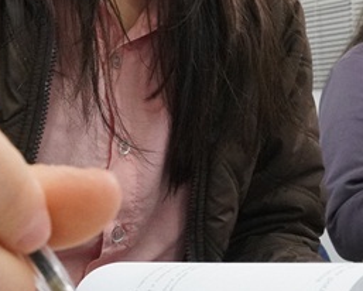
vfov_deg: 21.0
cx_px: 160
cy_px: -15
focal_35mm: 70
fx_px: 753
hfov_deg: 27.1
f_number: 9
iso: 6400
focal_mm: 16
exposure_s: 1/100
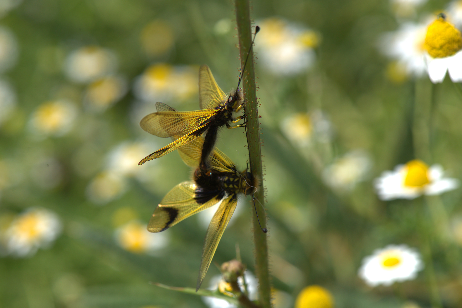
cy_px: 154
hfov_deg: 19.4
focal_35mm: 105
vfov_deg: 13.1
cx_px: 231
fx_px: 1348
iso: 200
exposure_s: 1/250
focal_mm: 105
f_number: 13
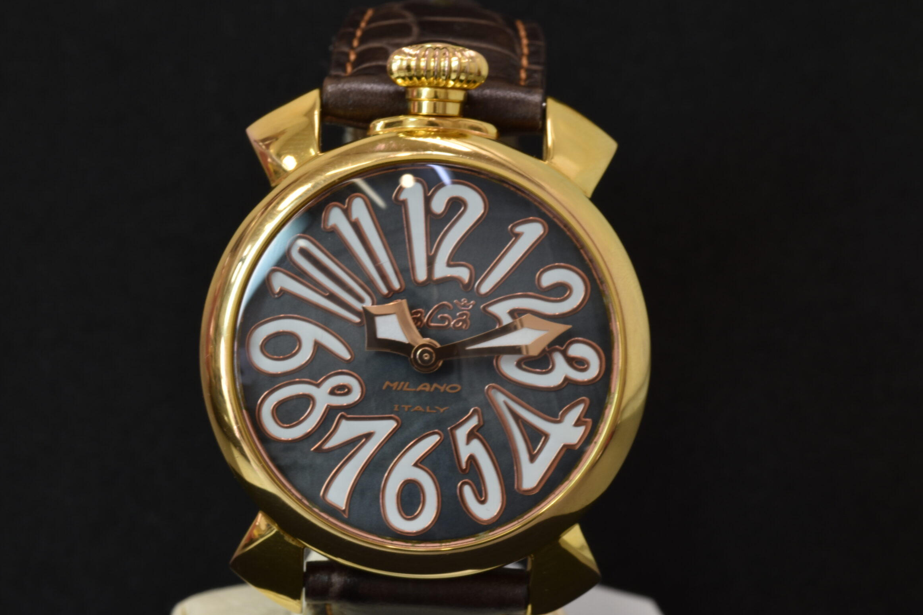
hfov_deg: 13.8
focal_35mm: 149
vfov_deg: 9.2
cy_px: 332
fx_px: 3821
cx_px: 417
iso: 100
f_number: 18
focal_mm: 90
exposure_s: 1/2.5
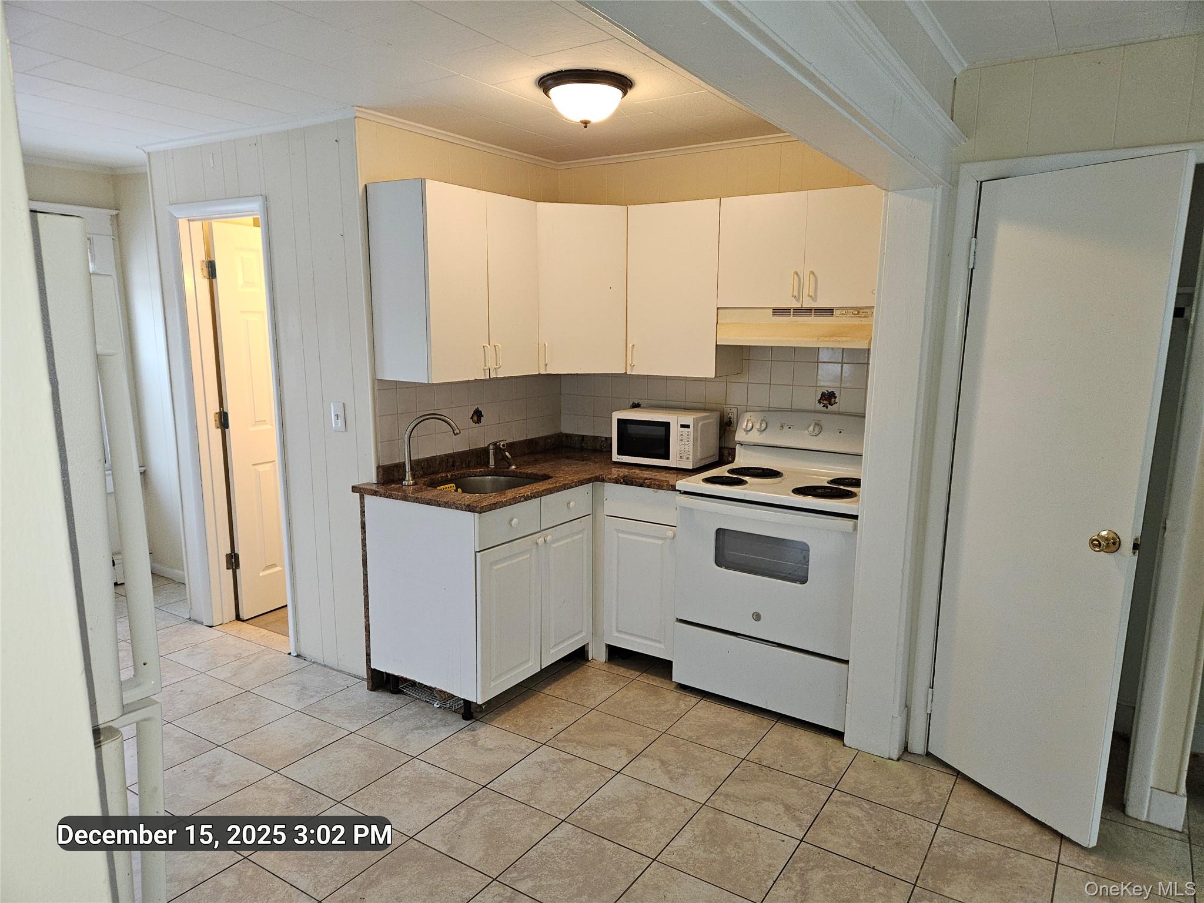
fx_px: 800
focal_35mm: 23
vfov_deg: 58.9
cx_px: 602
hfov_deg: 73.9
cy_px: 452
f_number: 1.8
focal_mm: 5.4
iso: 80
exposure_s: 1/60
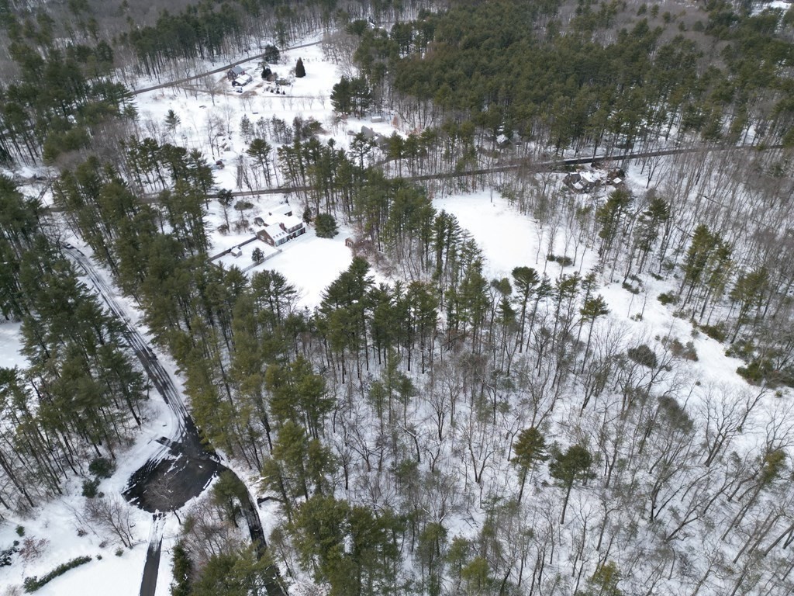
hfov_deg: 71.6
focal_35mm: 24
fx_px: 550
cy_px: 298
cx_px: 397
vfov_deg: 56.8
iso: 200
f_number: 1.7
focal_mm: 6.72
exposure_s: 1/2500
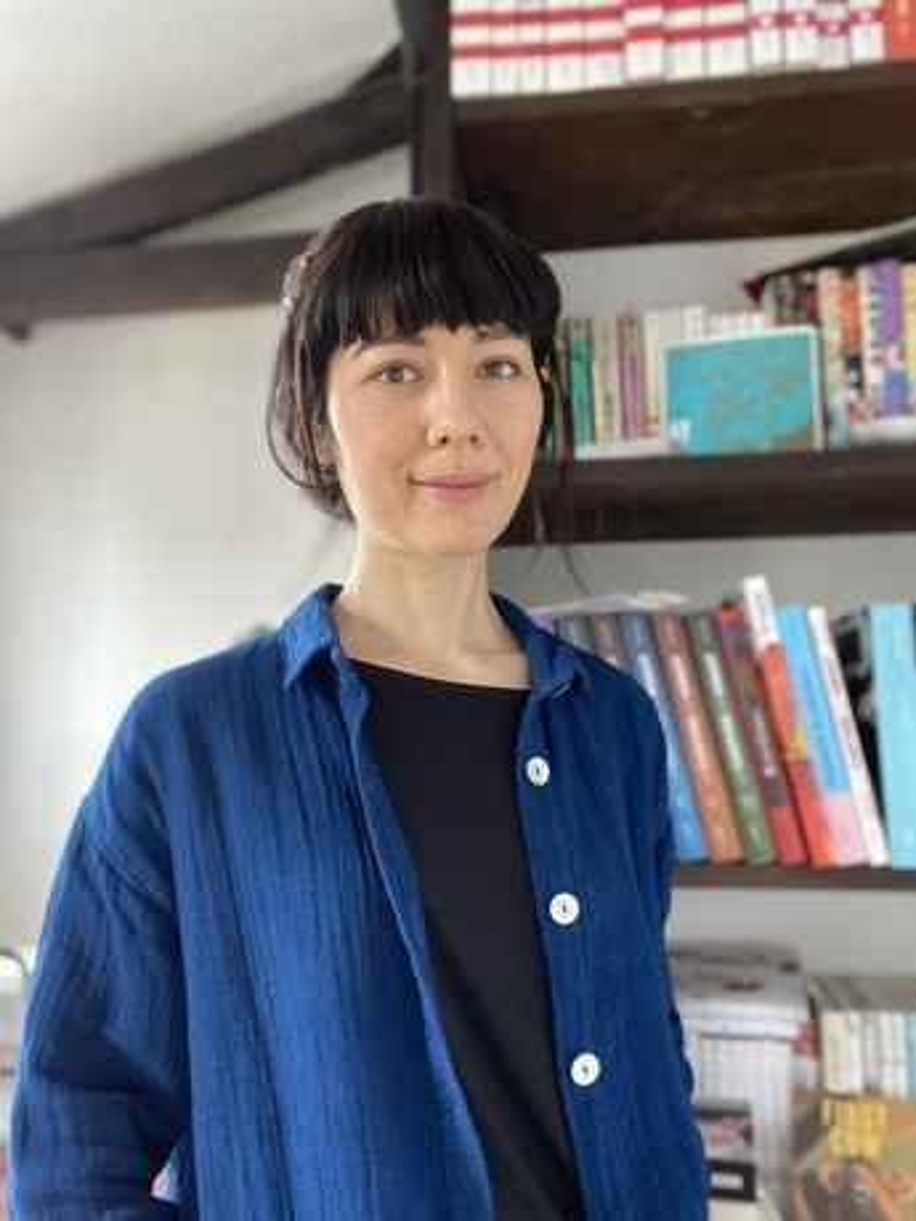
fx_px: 1058
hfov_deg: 46.8
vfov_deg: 60.0
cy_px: 610
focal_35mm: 30
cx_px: 458
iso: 250
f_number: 2.2
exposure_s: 1/60
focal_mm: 2.71
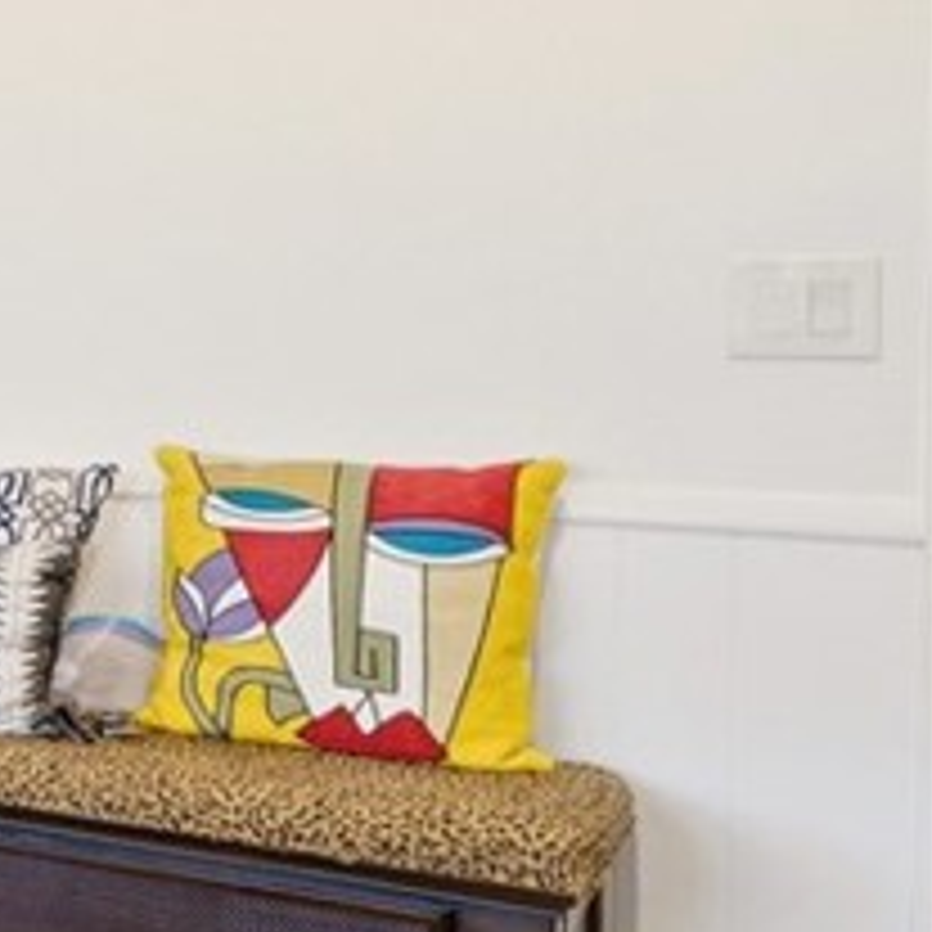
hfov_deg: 14.7
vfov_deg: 28.9
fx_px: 1797
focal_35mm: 59
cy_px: 335
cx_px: -1369
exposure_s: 1/250
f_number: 6.3
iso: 320
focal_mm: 14
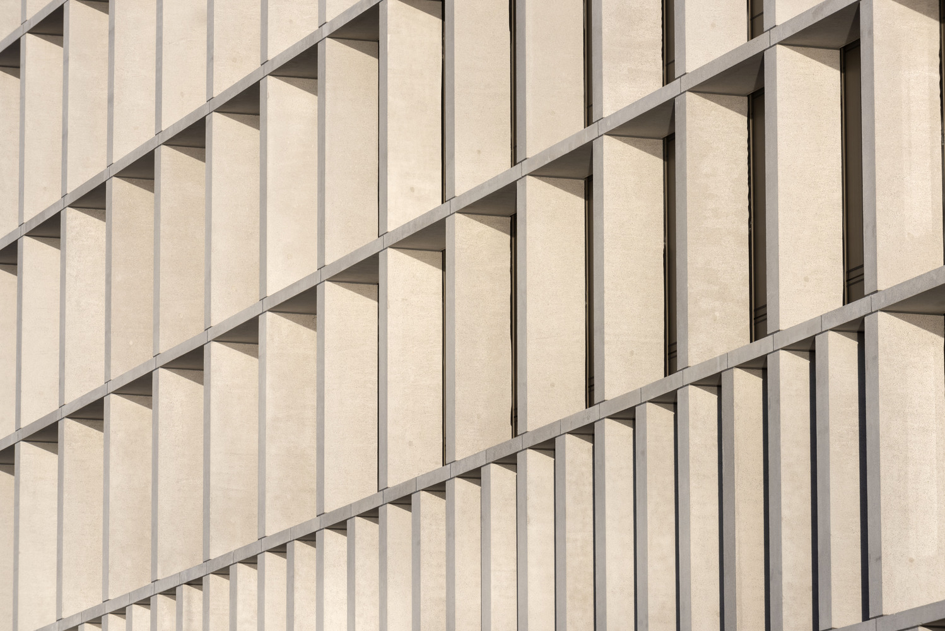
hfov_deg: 10.3
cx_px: 472
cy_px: 316
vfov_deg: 6.9
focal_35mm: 200
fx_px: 5252
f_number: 14
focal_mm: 200
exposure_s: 1/160
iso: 160
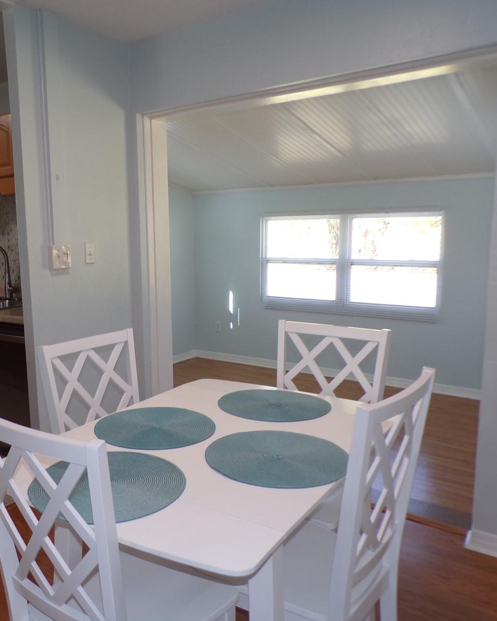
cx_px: 150
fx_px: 588
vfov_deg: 55.7
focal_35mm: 32
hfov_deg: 44.8
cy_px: 306
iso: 100
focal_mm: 4.3
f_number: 3
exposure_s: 1/50
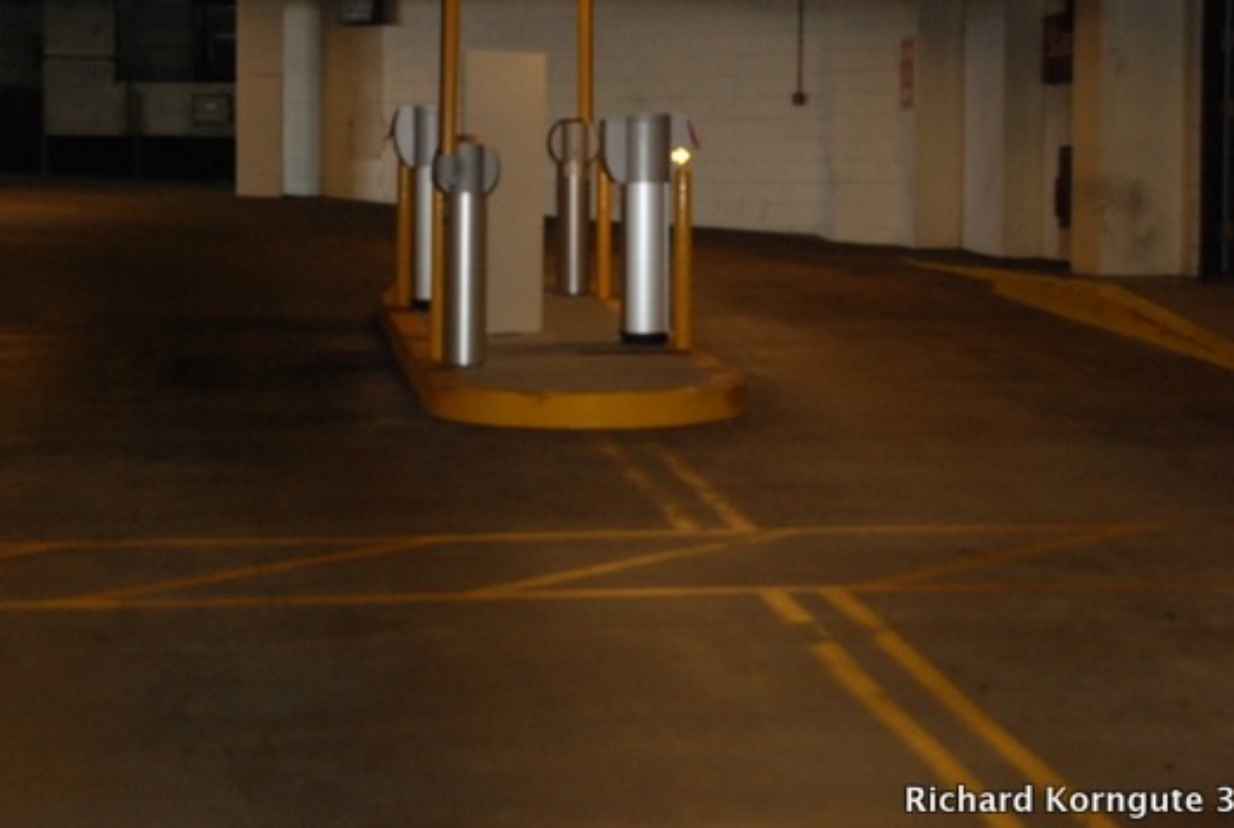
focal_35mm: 81
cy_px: 222
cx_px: 565
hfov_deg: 25.1
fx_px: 2774
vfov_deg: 16.9
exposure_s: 1/60
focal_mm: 35
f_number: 5
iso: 800
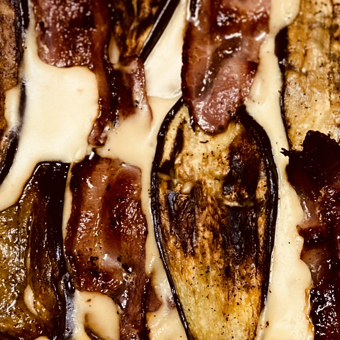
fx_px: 578
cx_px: 267
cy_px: 239
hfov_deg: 32.0
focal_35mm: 52
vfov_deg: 32.4
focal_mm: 4.25
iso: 640
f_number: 1.8
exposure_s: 1/33
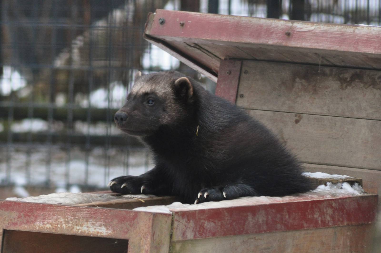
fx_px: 4757
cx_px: 190
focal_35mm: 450
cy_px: 126
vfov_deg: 3.0
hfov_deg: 4.6
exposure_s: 1/50
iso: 800
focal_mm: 300
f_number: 8
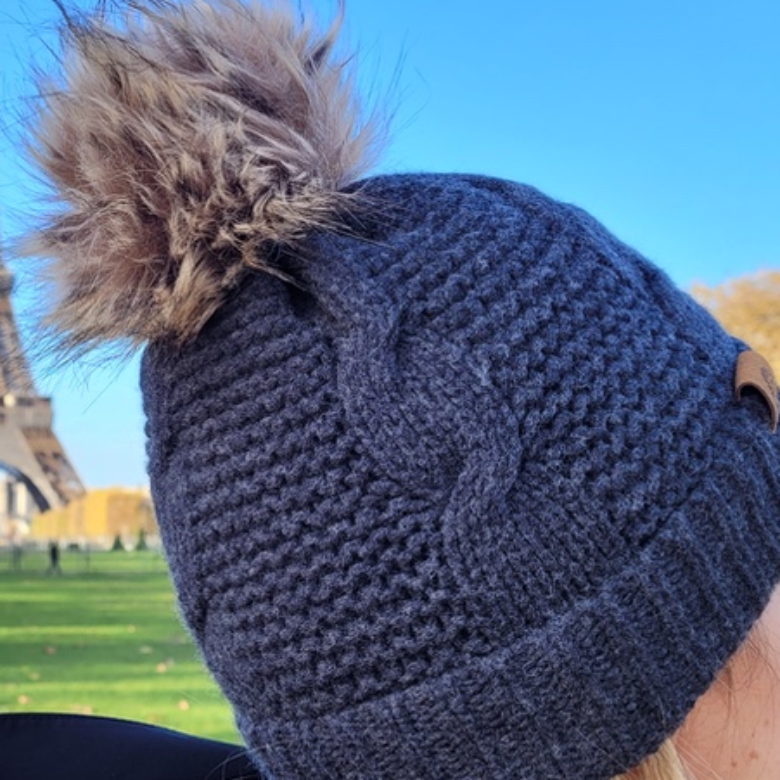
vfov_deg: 33.4
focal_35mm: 51
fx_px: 1300
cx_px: 104
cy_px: 412
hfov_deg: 32.0
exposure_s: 1/405
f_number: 1.8
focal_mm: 5.4
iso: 40
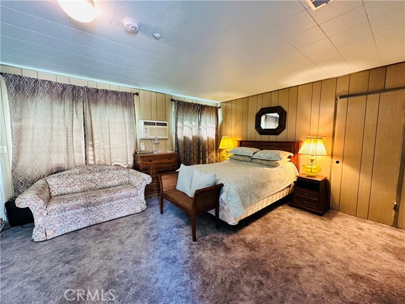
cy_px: 152
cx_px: 202
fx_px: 164
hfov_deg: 102.1
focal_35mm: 14
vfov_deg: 85.7
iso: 500
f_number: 2.2
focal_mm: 2.22
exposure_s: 1/60
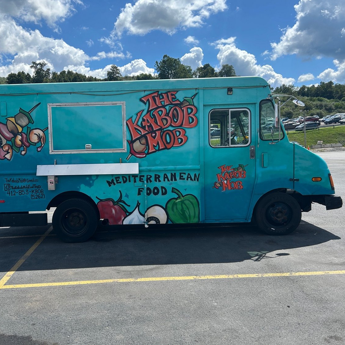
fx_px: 350
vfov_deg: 52.5
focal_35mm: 31
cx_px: 132
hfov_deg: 52.1
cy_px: 171
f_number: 1.5
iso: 50
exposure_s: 1/3831
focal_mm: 5.7
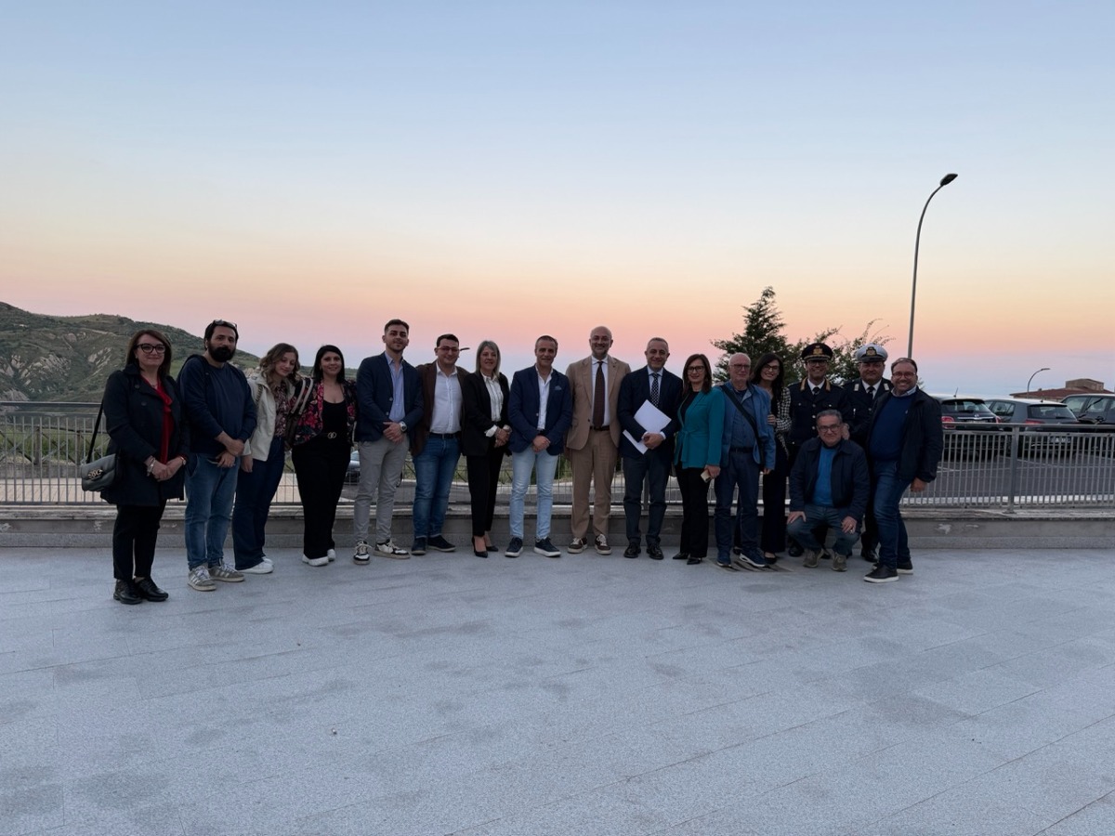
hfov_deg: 71.6
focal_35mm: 24
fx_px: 773
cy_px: 418
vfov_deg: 56.8
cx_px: 558
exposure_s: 1/296
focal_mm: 6.76
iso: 80
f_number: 1.78
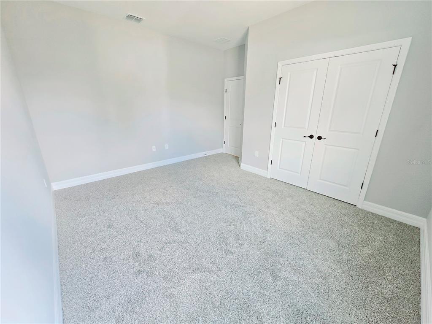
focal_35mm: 13
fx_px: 162
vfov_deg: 89.9
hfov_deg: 106.2
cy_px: 162
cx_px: 216
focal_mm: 2.2
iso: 200
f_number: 2.2
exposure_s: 1/60.2
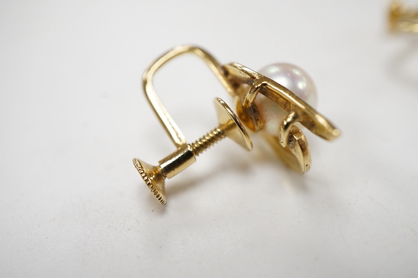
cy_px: 139
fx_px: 522
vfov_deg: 29.9
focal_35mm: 45
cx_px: 209
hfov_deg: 43.6
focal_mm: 30
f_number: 11
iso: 1250
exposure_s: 1/125
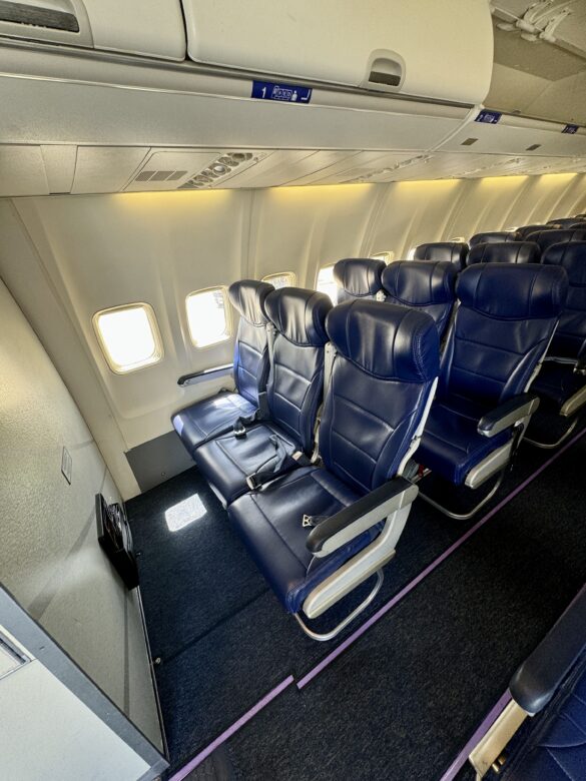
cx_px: 293
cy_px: 390
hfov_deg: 85.7
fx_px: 316
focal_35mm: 14
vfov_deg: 102.1
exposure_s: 1/99
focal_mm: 2.22
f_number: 2.2
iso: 100
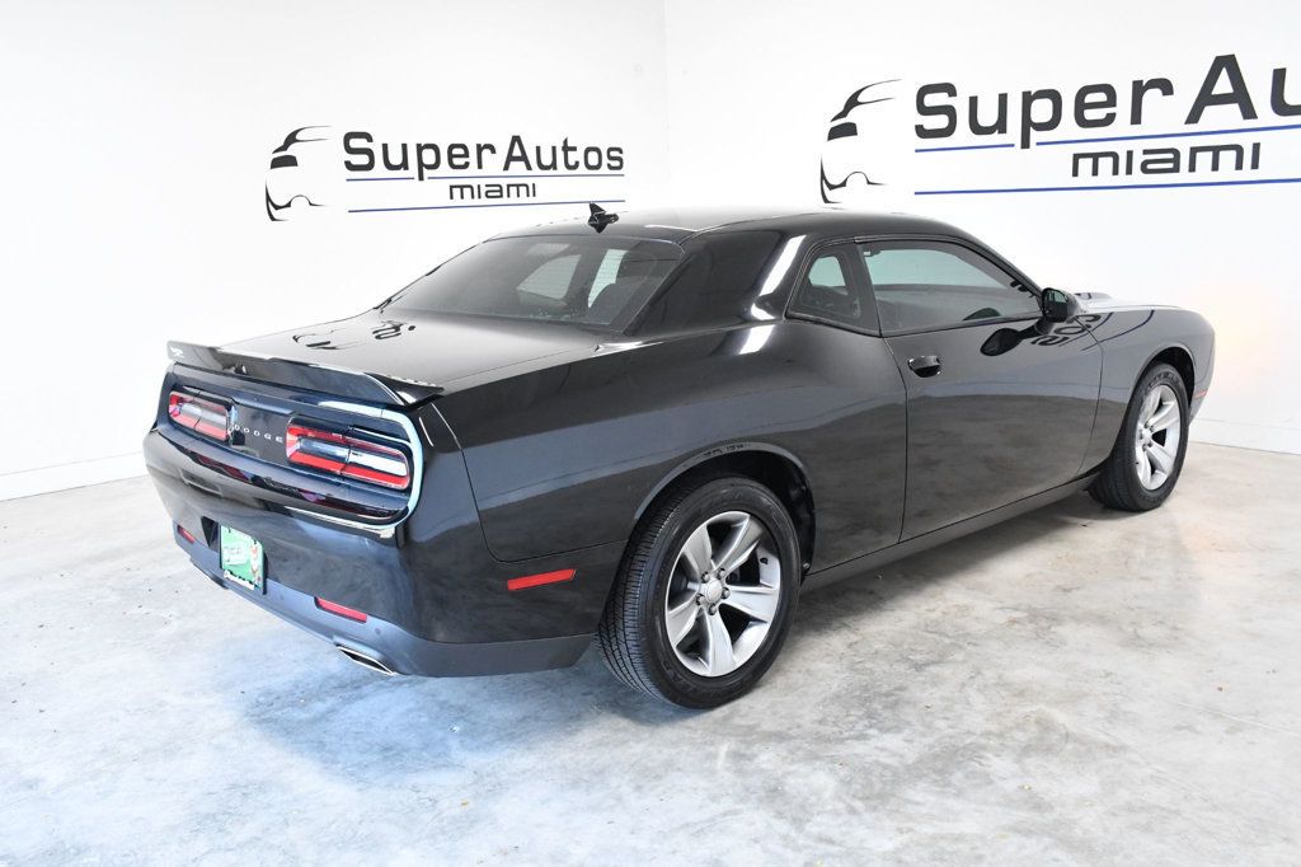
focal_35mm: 33
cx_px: 650
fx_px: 1192
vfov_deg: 39.9
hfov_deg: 57.2
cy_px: 434
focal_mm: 22
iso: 2500
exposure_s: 1/200
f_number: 7.1
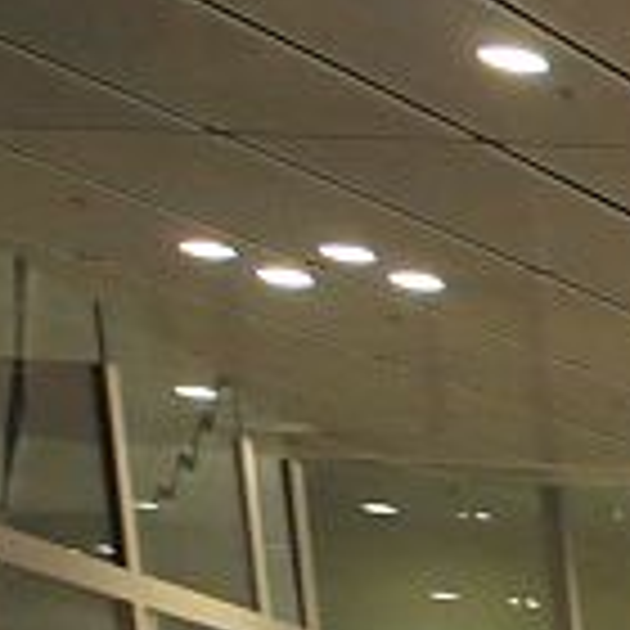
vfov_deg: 10.7
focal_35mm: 142
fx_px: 2916
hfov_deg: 8.0
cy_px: 1460
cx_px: 2462
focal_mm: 13
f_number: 4.5
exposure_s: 1/40
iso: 800
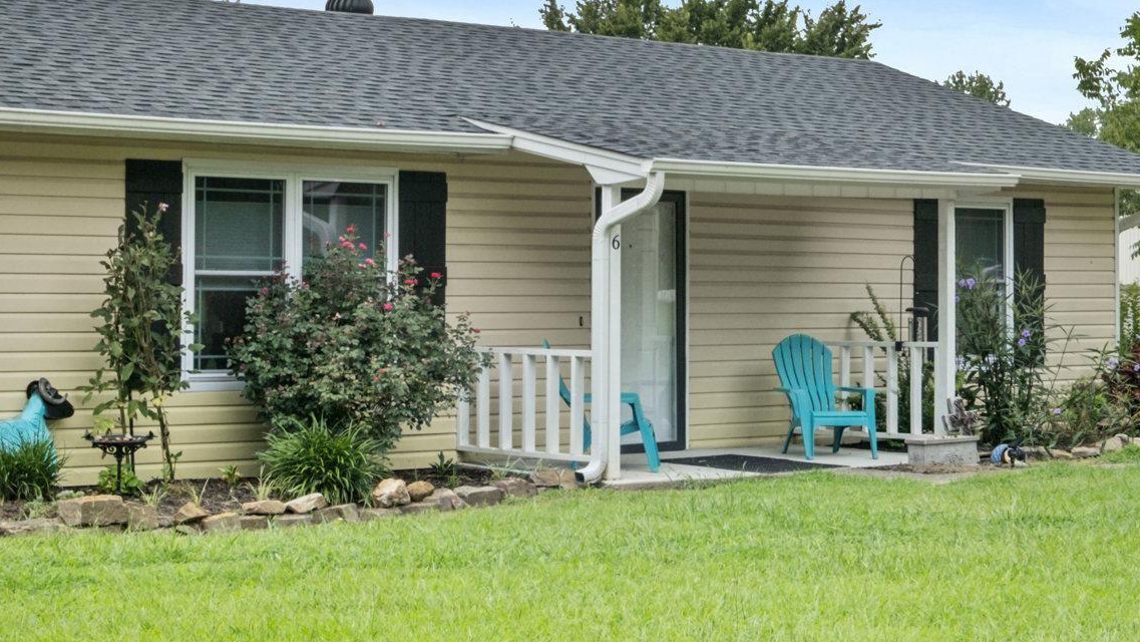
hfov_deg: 27.9
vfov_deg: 15.9
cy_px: 193
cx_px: 525
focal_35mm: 76
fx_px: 2298
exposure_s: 1/160
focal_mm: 21.9
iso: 200
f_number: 8
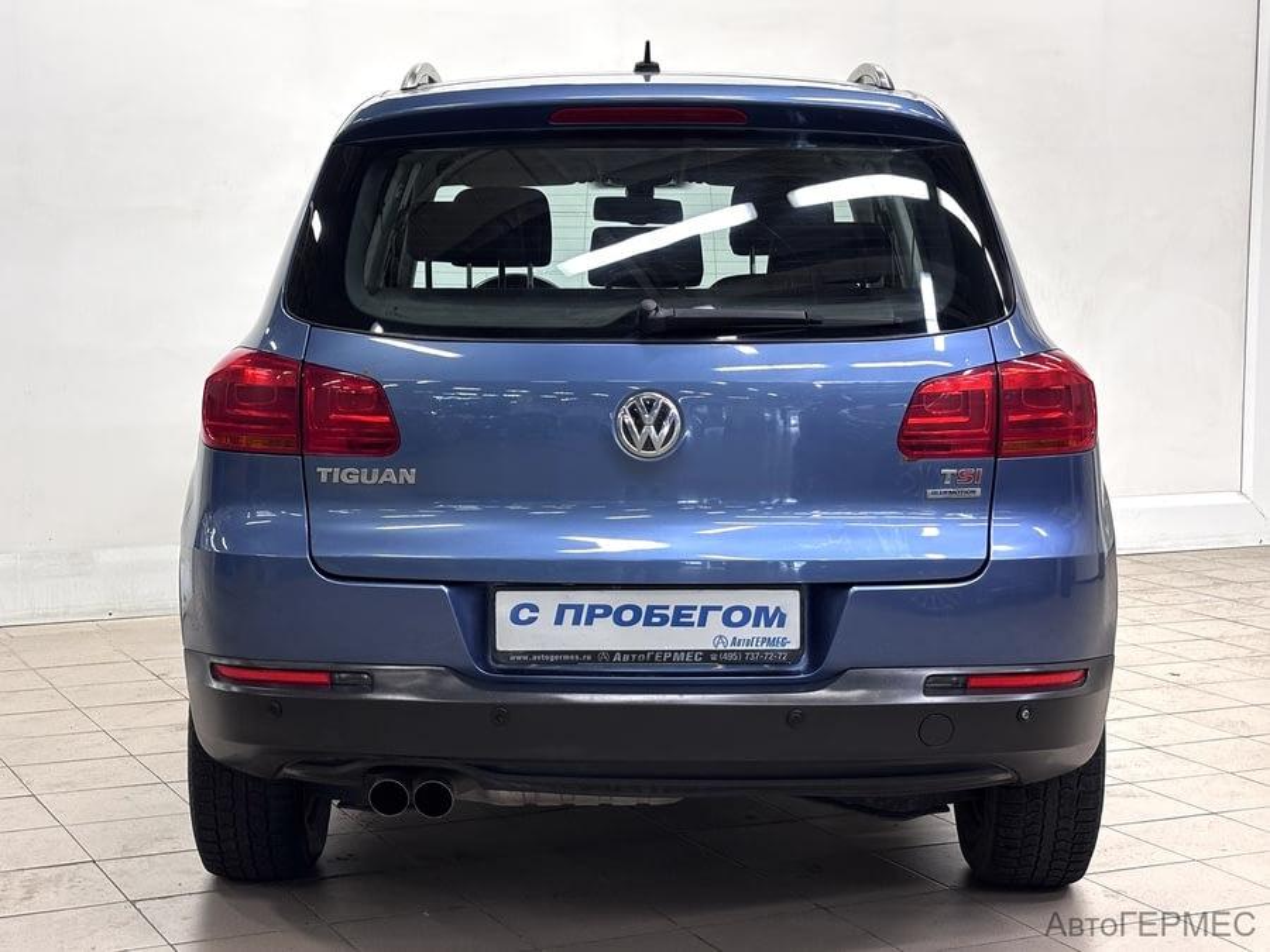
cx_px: 635
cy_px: 476
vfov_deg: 28.0
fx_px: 1908
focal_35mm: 52
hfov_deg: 36.8
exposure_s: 1/50
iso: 64
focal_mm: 5.96
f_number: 1.6
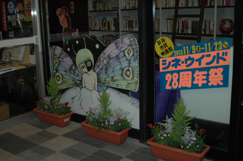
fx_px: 283
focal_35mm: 42
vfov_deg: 31.8
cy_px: 80
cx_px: 122
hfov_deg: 46.4
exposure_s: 1/60
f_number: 3.3
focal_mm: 28
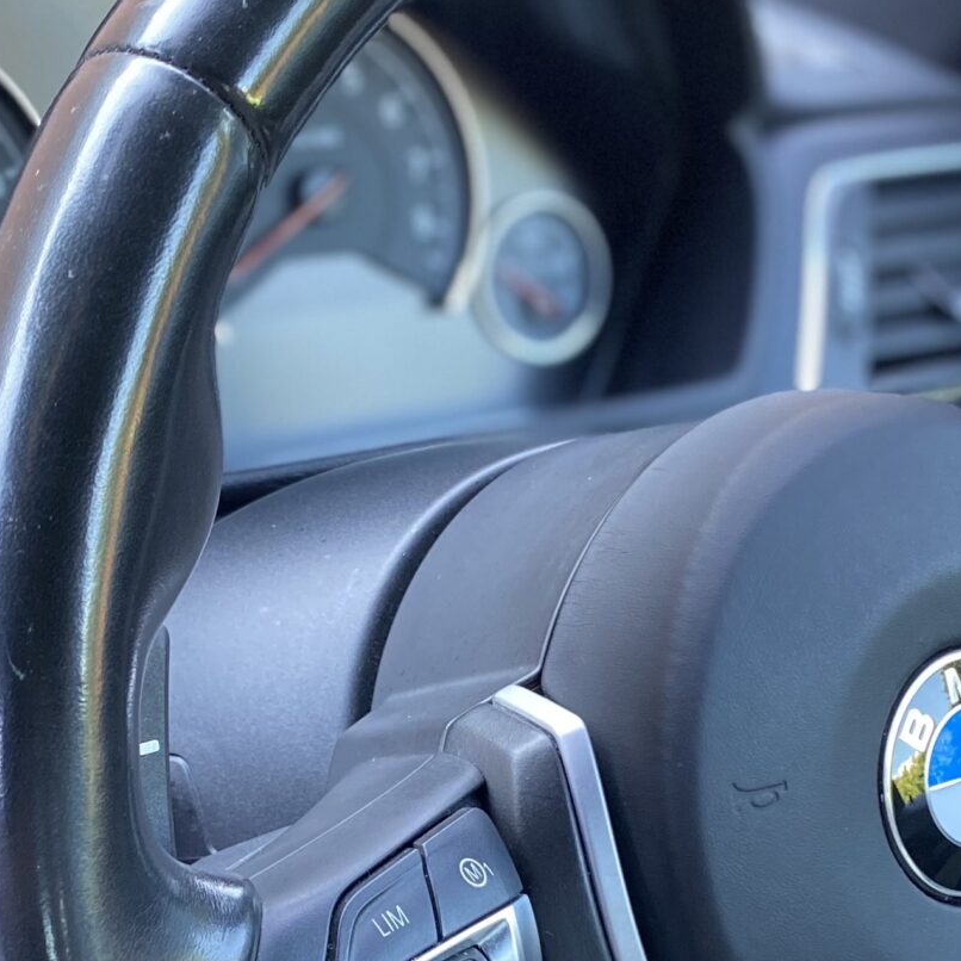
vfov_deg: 23.2
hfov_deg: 23.6
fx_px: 2293
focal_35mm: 73
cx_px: 575
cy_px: 837
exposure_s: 1/50
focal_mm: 4.25
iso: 160
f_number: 1.8
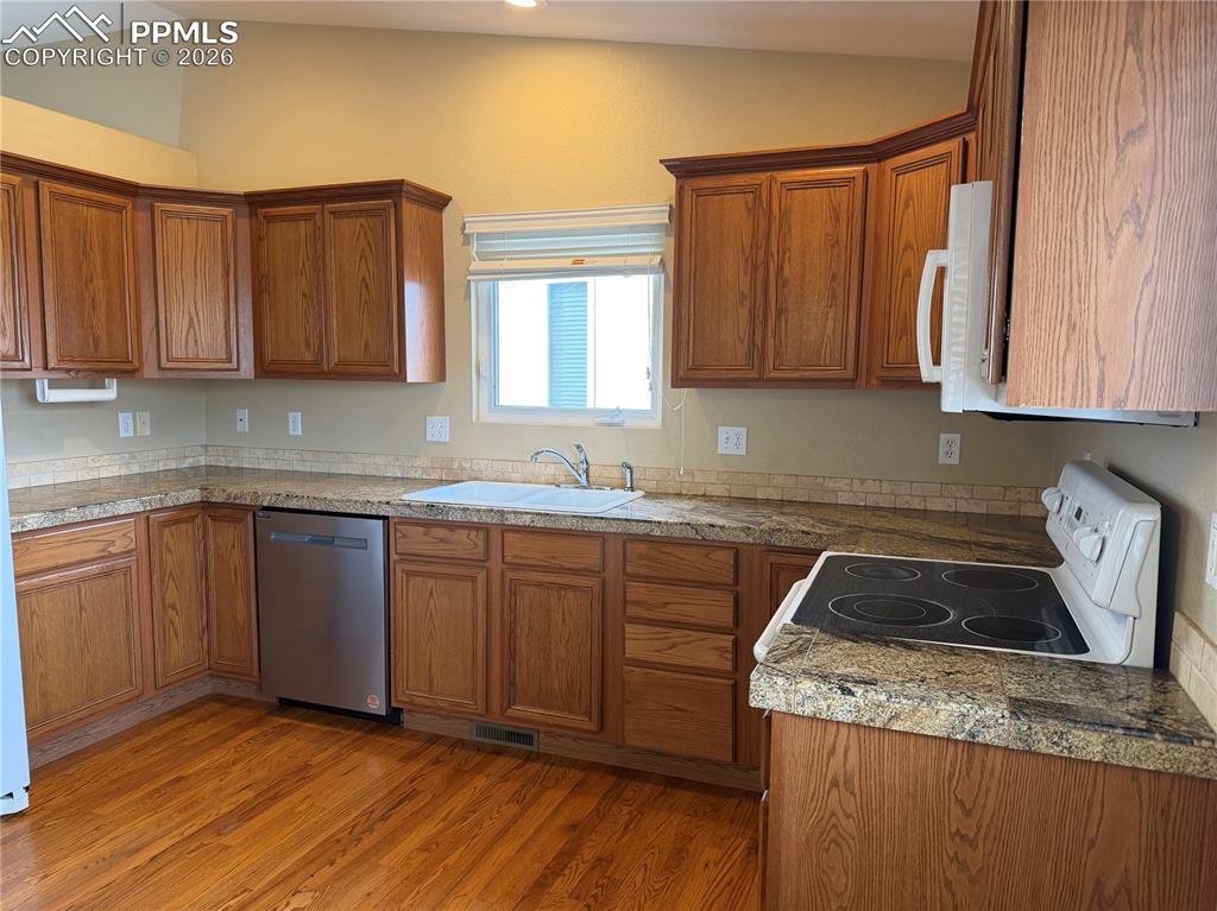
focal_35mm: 24
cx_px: 608
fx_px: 843
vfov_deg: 56.8
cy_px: 456
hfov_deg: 71.6
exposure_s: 1/120
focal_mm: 6.76
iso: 200
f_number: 1.78
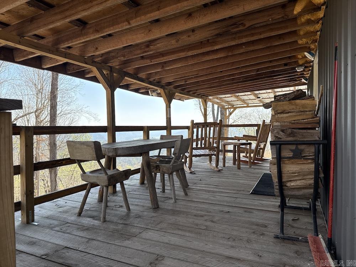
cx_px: 178
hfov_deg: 71.6
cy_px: 134
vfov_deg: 56.8
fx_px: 247
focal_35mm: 24
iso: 100
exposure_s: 1/943
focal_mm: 6.76
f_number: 1.78
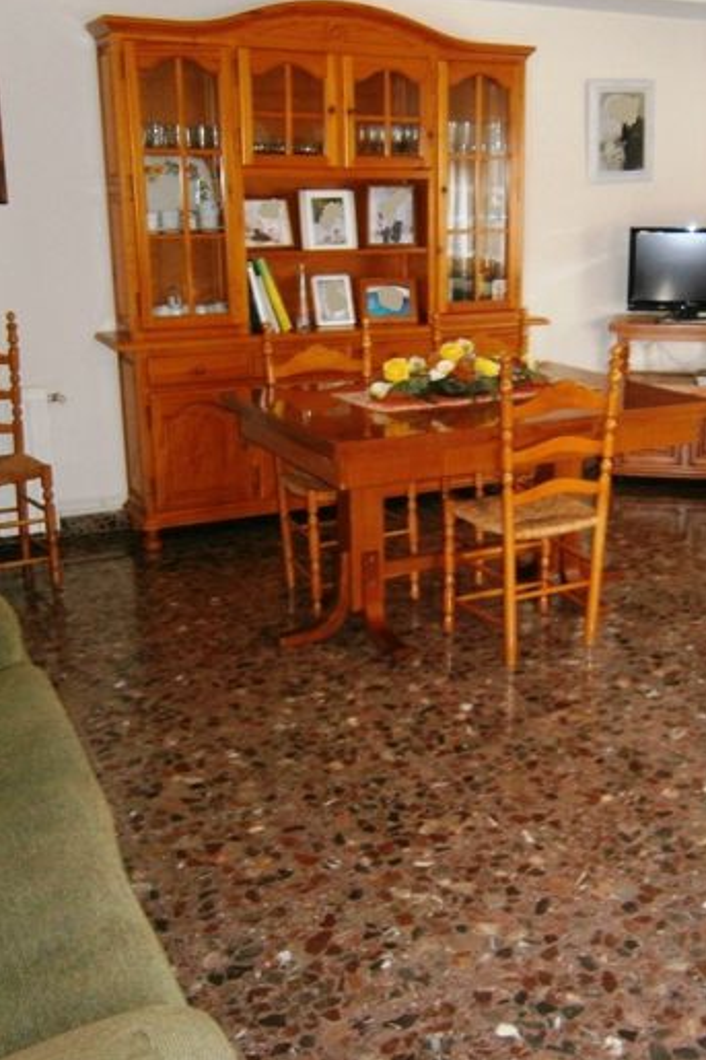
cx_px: 493
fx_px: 1089
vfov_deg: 51.9
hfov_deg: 35.4
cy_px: 523
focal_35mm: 37
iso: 200
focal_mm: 4.7
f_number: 2.8
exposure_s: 1/30
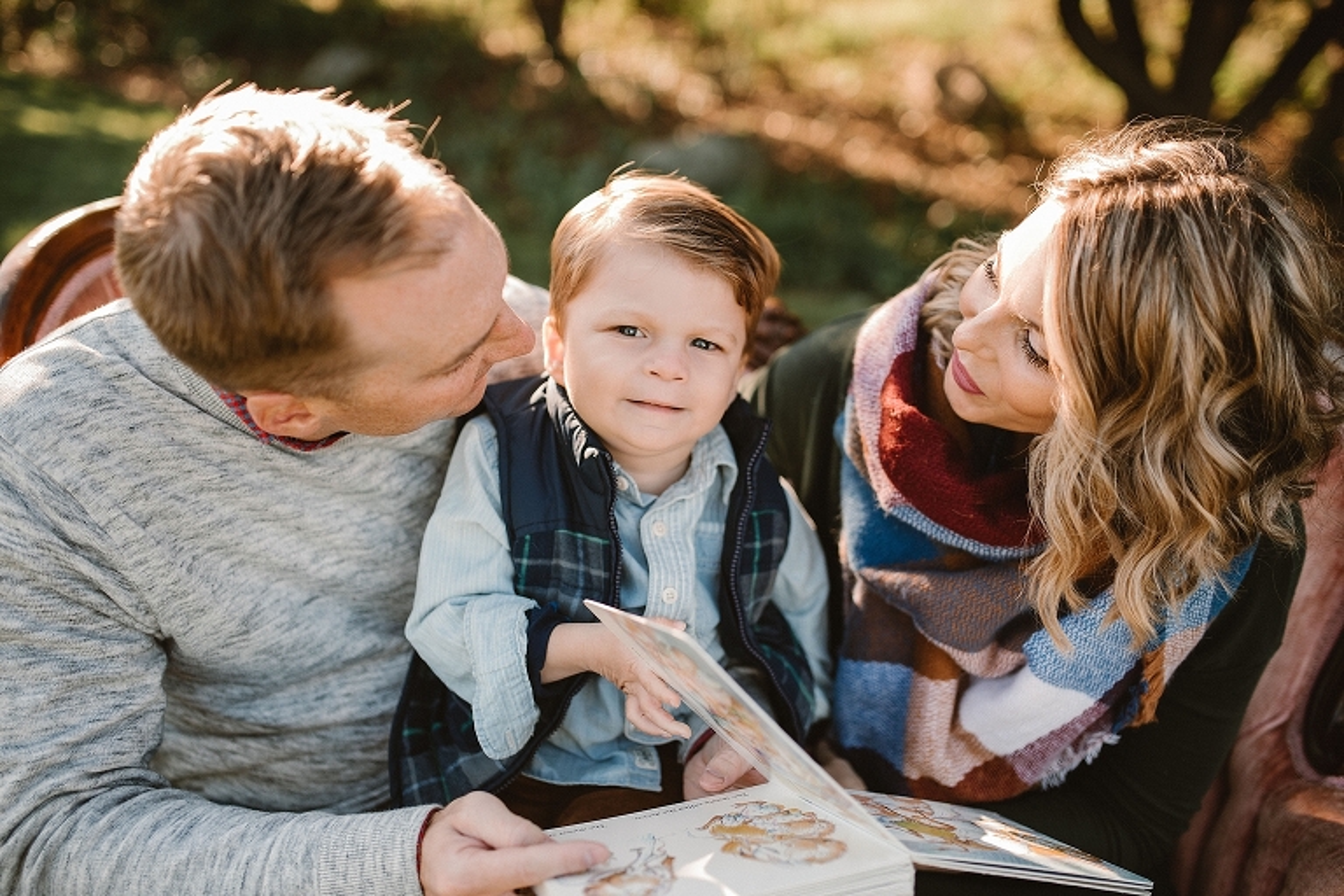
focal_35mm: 35
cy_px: 448
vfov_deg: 37.9
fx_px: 1307
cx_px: 672
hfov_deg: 54.4
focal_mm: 35
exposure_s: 1/800
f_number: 1.8
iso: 160
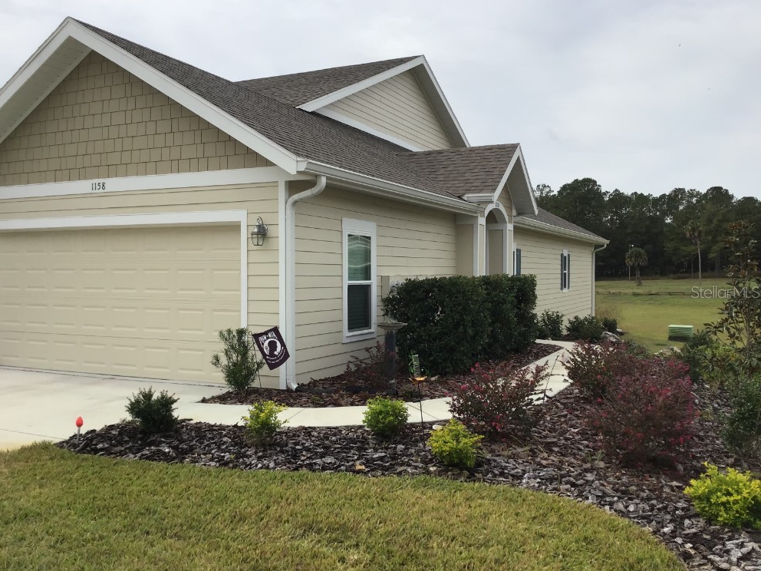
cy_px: 292
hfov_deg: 56.8
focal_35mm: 32
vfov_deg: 44.2
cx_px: 371
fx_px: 703
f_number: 2.4
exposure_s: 1/1116
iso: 25
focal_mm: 3.3
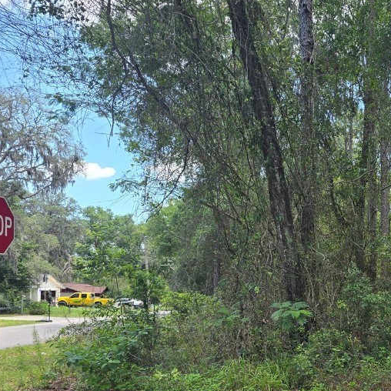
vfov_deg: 40.2
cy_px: 273
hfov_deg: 37.5
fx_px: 524
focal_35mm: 41
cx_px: 372
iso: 12
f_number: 1.7
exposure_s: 1/185
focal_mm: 6.3
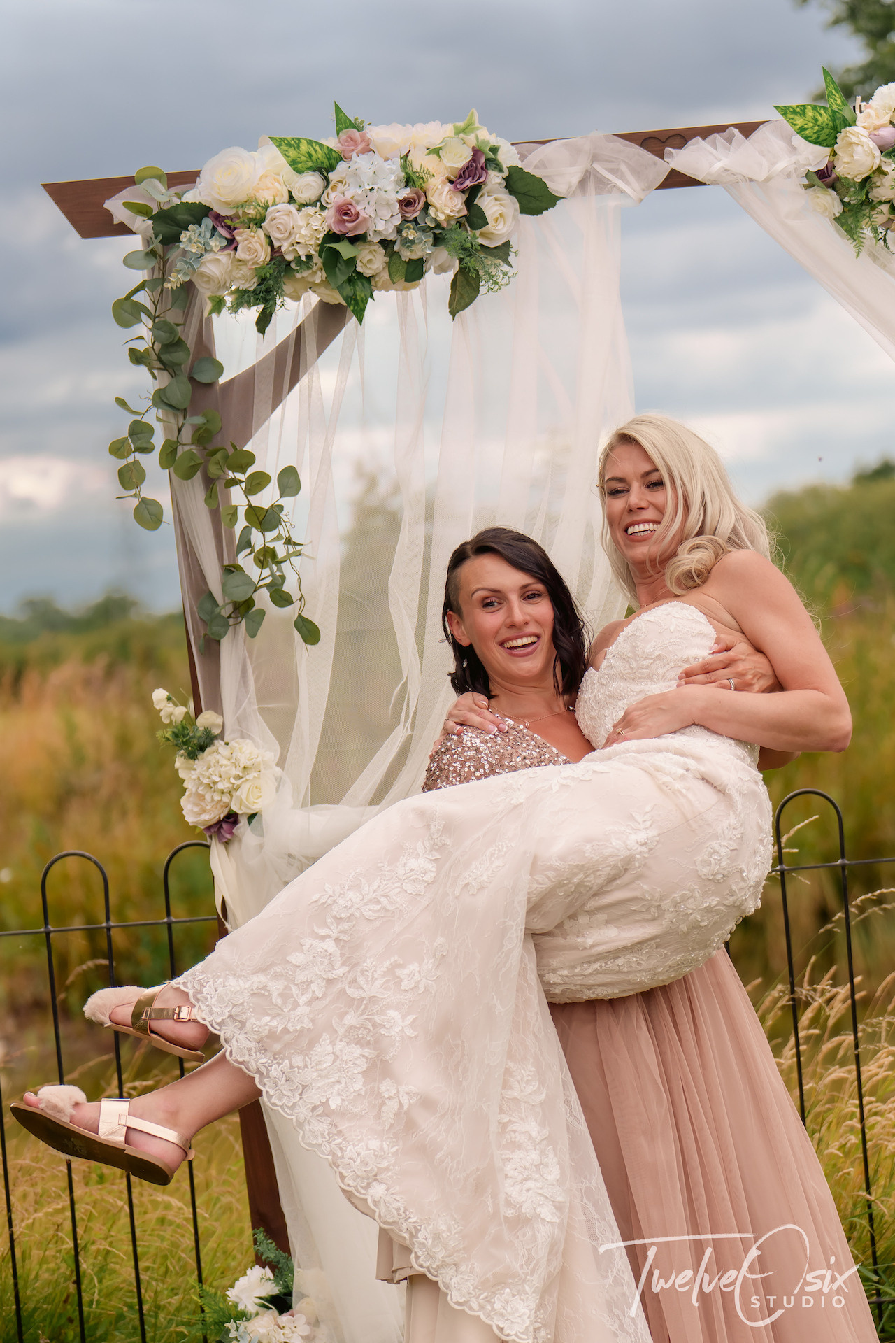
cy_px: 672
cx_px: 448
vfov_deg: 24.8
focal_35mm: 82
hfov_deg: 16.7
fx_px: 3058
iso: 100
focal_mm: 82
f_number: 2.8
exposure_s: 1/2000
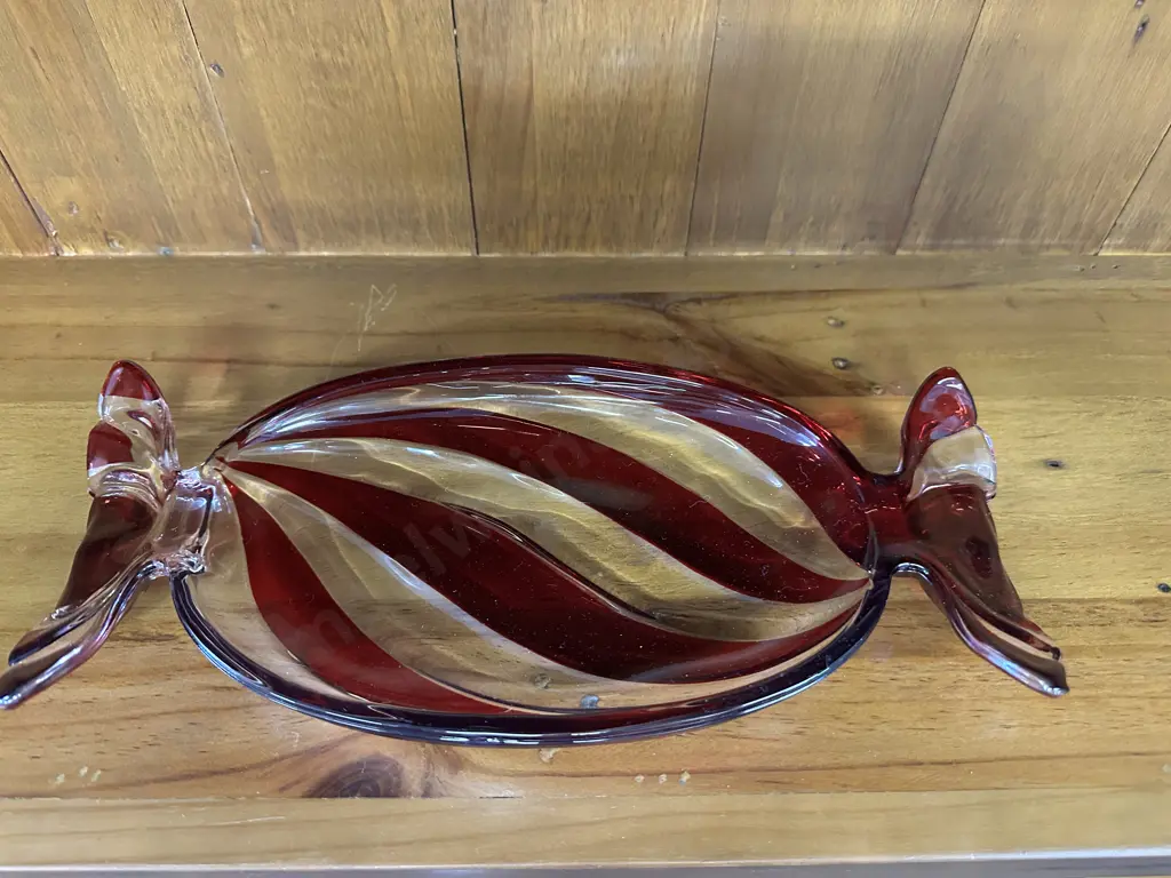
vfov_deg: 56.8
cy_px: 439
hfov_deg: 71.6
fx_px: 812
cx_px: 586
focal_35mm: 24
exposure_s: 1/33
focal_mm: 6.86
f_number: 1.78
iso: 800
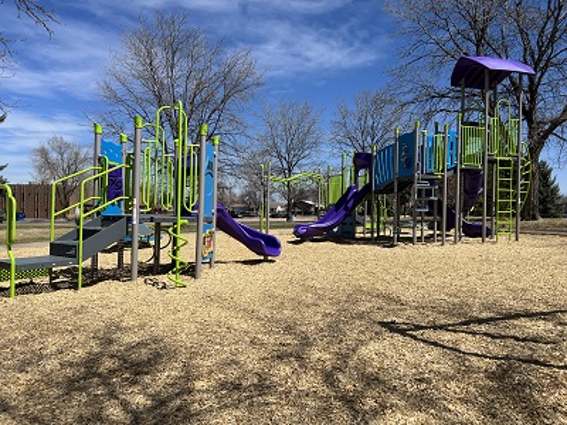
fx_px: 426
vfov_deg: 53.1
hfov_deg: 67.3
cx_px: 284
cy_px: 212
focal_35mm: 26
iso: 50
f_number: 1.5
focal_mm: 5.7
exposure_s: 1/6211
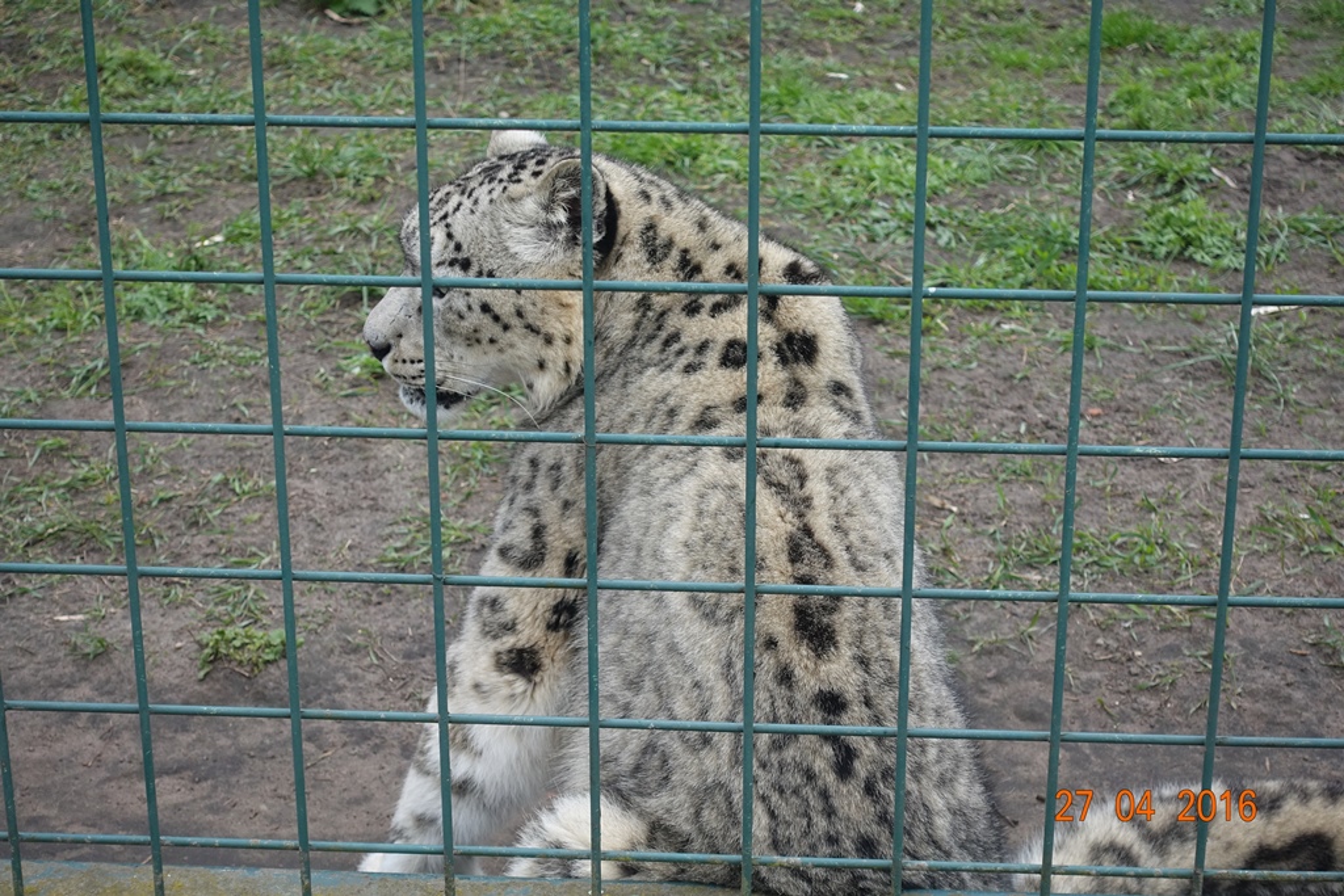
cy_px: 448
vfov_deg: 19.5
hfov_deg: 28.8
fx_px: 2614
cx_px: 672
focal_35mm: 70
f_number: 4
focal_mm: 25.7
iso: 400
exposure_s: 1/250
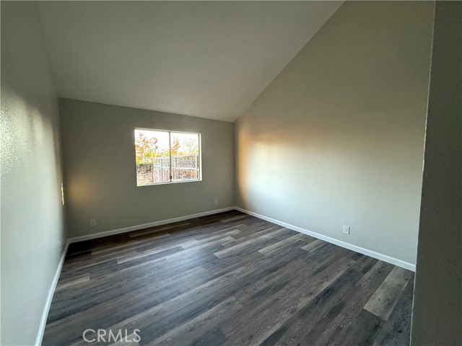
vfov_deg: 85.7
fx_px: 187
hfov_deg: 102.1
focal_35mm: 14
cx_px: 231
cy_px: 173
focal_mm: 2.22
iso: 250
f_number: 2.2
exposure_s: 1/99
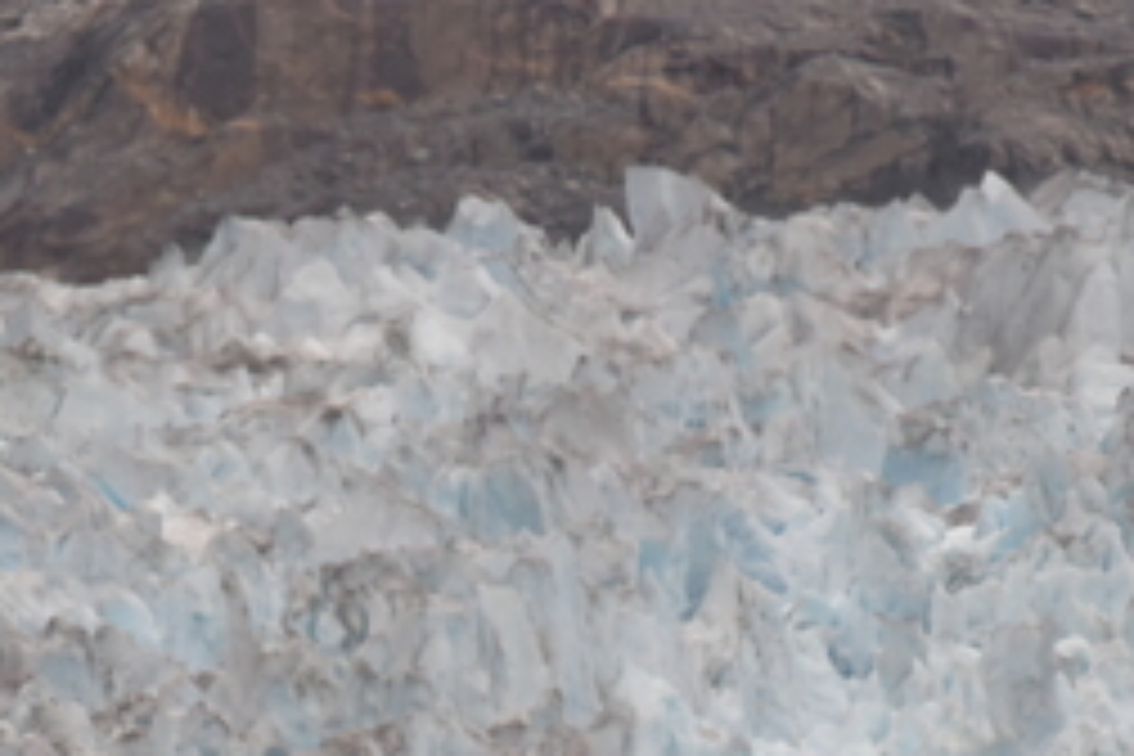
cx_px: 396
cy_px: 1044
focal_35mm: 1066
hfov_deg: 1.9
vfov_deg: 1.3
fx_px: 33576
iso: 900
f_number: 5.6
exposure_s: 1/500
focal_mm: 210
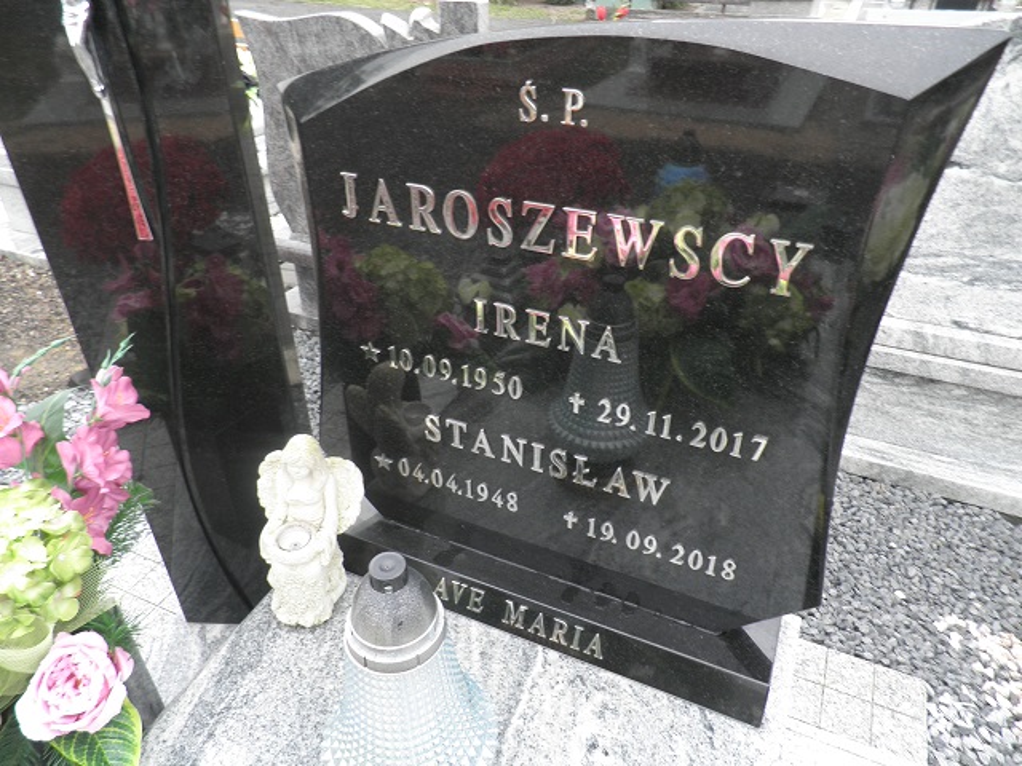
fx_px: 709
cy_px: 383
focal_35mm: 24
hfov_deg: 71.6
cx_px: 511
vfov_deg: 56.8
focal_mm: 4.3
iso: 80
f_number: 3.3
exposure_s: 1/30
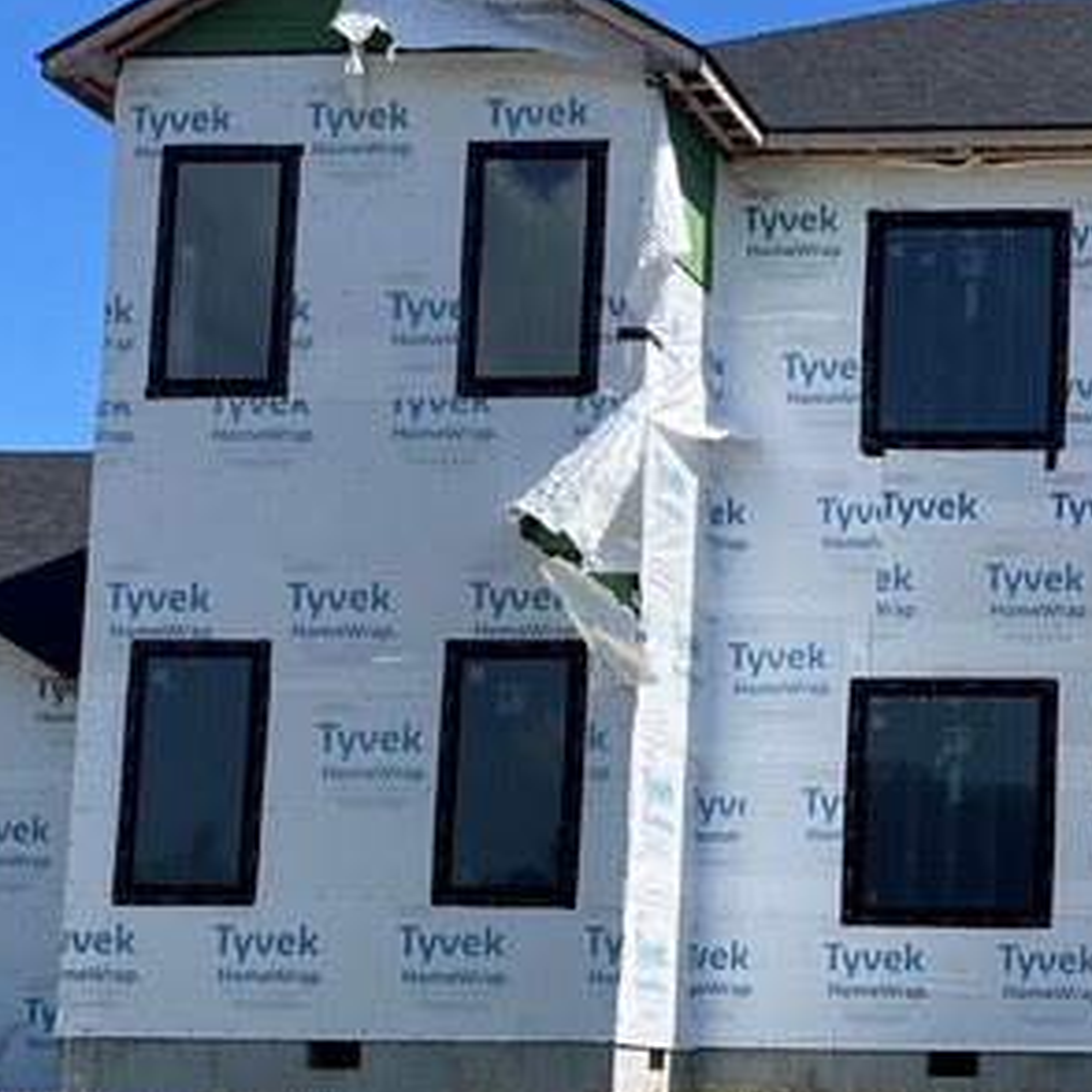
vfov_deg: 21.6
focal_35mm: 80
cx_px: 1203
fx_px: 2855
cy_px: 702
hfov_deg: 20.6
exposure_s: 1/2817
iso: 32
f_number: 1.6
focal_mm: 4.2
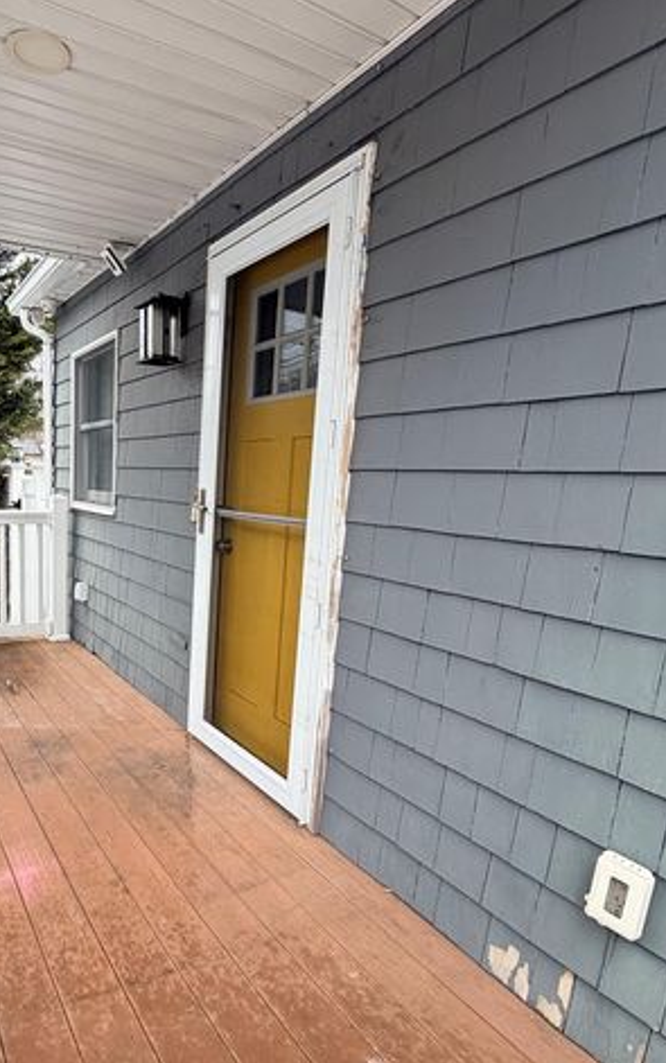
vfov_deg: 82.0
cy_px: 590
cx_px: 190
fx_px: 609
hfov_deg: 55.3
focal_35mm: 21
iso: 80
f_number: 2.2
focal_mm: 2.22
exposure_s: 1/121
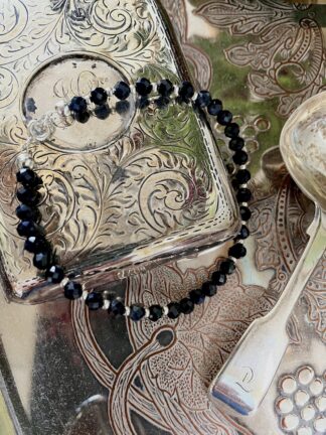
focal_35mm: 26
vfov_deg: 67.3
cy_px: 218
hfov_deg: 53.1
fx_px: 326
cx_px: 163
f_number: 1.6
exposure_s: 1/60
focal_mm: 4.2
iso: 250
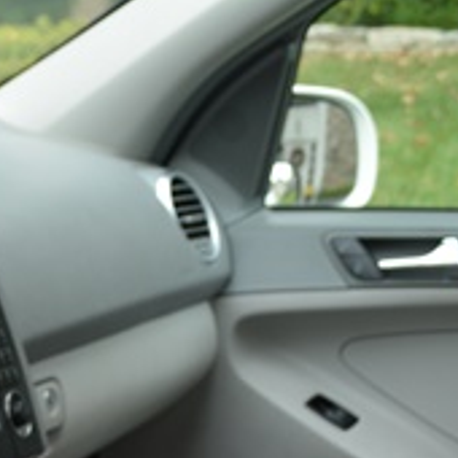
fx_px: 1347
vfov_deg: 18.4
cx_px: -307
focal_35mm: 90
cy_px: 531
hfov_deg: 16.8
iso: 320
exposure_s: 1/125
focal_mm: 20
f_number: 5.6
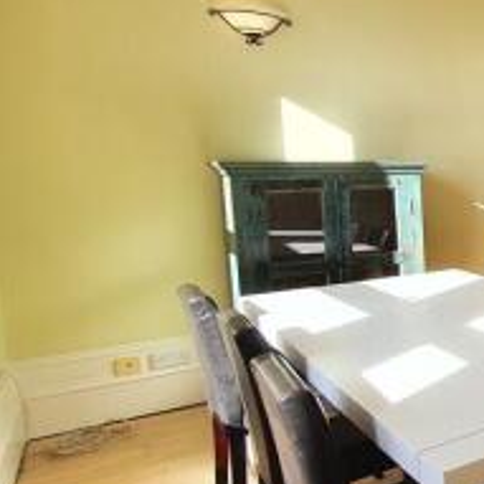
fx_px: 554
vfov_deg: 47.2
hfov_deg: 28.6
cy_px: 222
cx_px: 736
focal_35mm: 35
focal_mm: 1.8
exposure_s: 1/100
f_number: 2.2
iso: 50
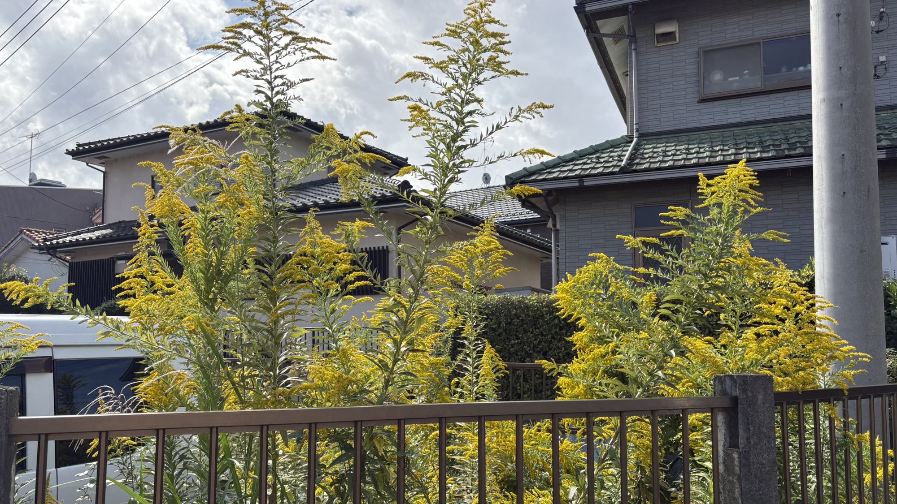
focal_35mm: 29
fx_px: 690
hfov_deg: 66.1
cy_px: 283
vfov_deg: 40.1
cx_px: 450
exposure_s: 1/2865
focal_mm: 5.96
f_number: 1.6
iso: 50
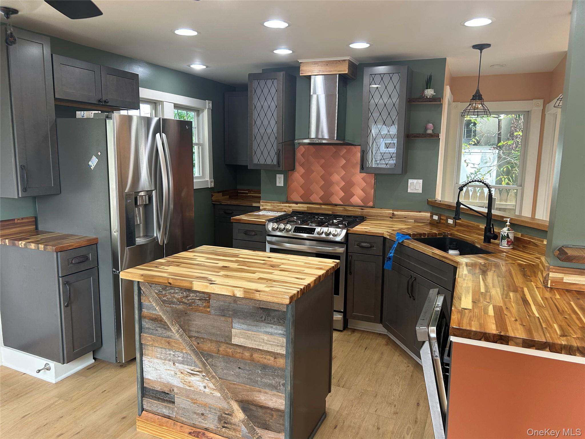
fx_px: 439
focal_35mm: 26
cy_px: 220
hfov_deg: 67.3
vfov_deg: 53.1
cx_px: 292
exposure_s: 1/120
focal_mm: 5.7
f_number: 1.5
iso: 80
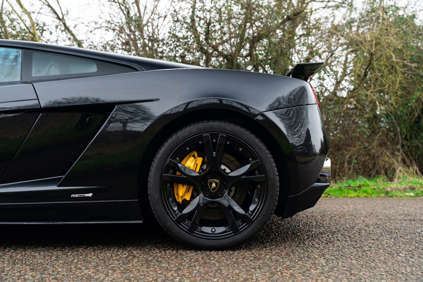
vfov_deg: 34.2
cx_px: 210
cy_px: 143
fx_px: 458
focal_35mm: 39
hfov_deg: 49.6
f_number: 4
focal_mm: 38
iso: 1250
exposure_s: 1/320
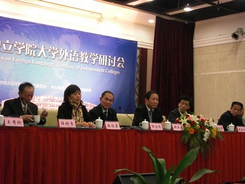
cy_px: 92
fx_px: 432
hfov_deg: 31.7
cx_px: 122
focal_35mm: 61
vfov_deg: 24.0
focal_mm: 10.8
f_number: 3.8
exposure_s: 1/50
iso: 800
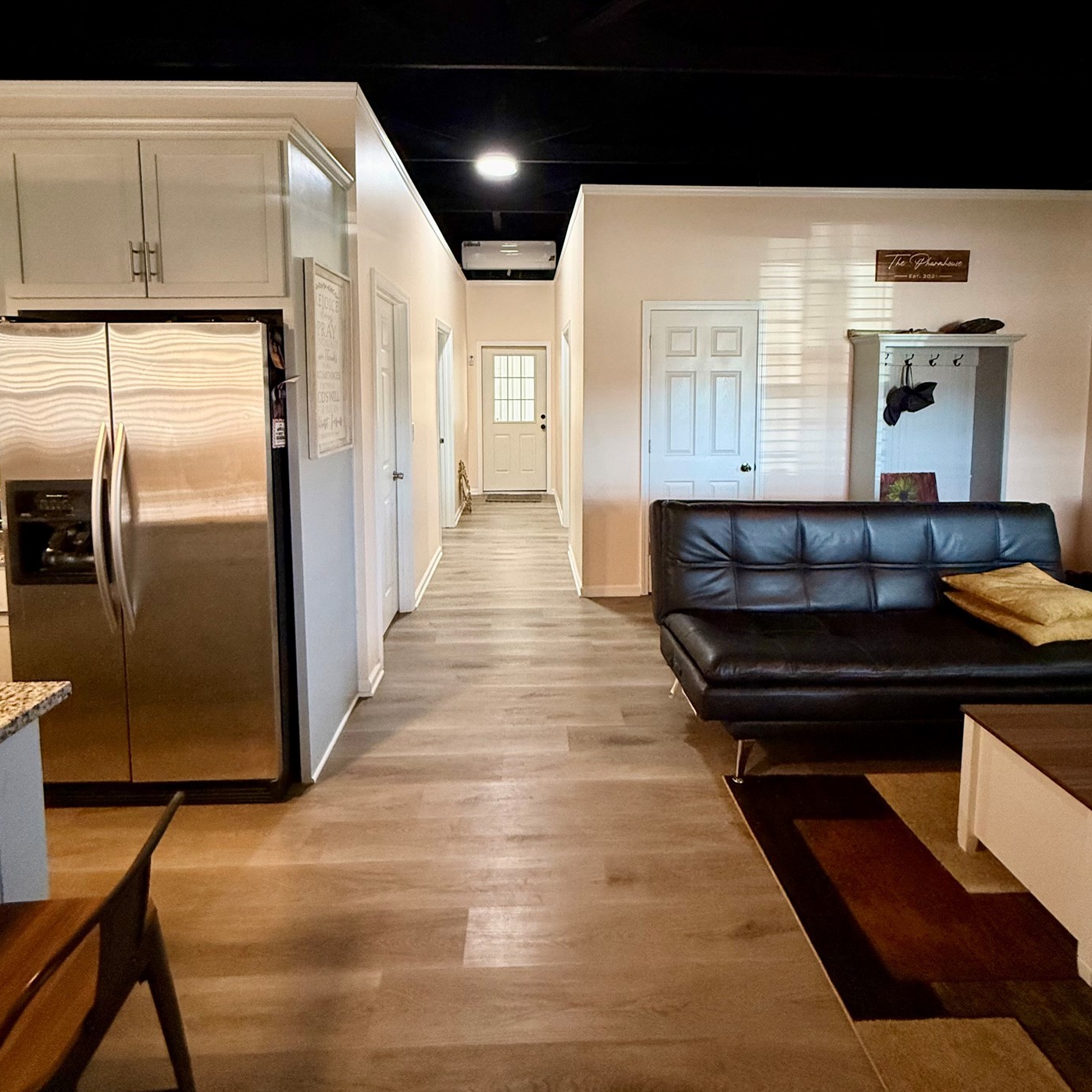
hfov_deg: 84.0
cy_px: 427
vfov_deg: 82.8
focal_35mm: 17
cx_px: 541
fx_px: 607
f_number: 2.2
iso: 500
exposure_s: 1/60
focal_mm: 2.22
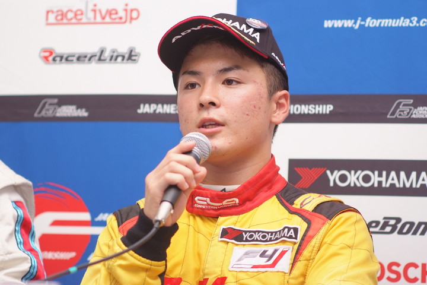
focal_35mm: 158
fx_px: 1874
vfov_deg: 8.7
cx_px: 214
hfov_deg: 13.0
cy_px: 142
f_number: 2.5
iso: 400
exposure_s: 1/250
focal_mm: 105
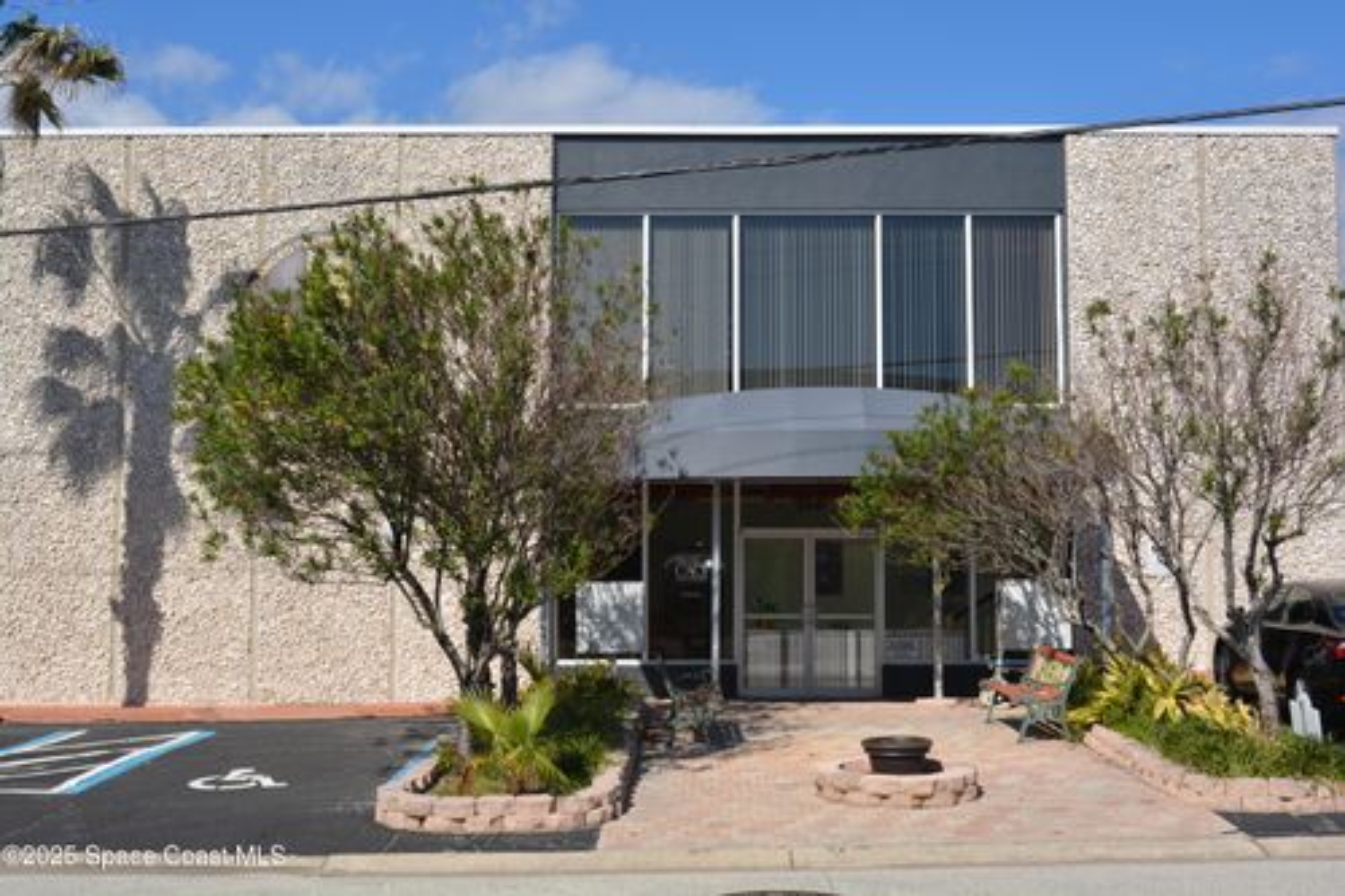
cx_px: 672
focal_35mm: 39
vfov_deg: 34.2
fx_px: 1457
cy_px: 448
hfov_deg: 49.6
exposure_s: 1/200
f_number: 11
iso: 100
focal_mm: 26
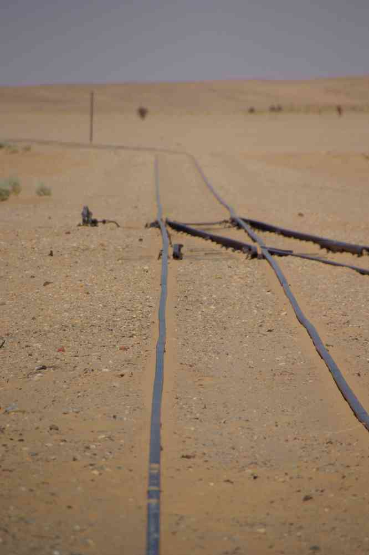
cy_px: 278
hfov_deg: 3.7
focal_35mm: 375
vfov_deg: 5.5
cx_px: 184
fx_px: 5777
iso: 400
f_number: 6.3
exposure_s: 1/4000
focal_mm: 250
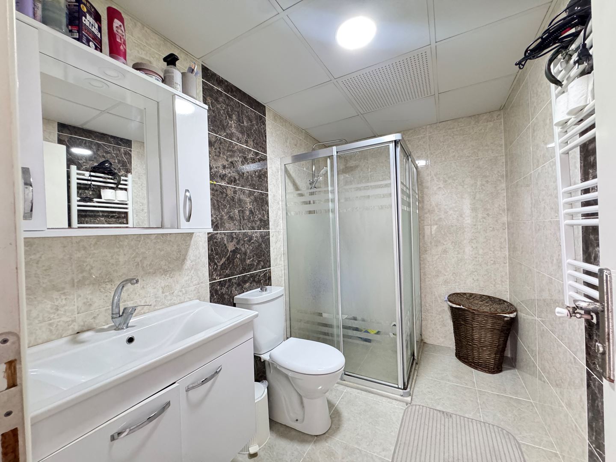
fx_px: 249
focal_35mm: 14
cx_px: 308
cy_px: 231
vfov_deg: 85.7
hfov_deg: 102.1
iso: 800
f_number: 2.2
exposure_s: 1/47
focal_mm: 2.22
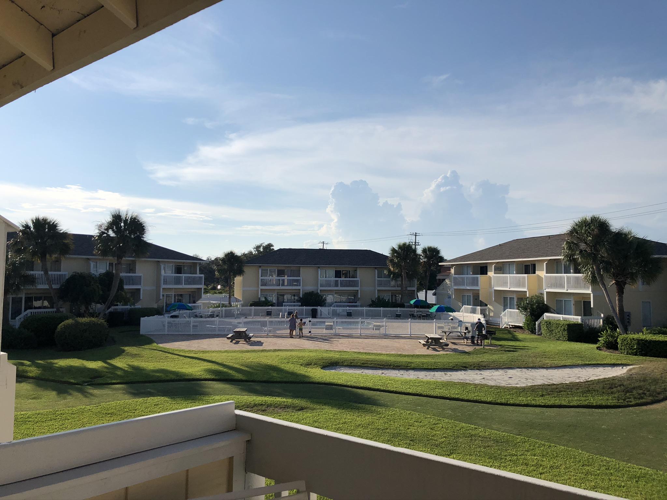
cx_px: 334
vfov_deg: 49.7
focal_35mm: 28
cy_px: 250
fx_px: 540
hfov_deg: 63.4
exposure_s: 1/4878
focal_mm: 4
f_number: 1.8
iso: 20
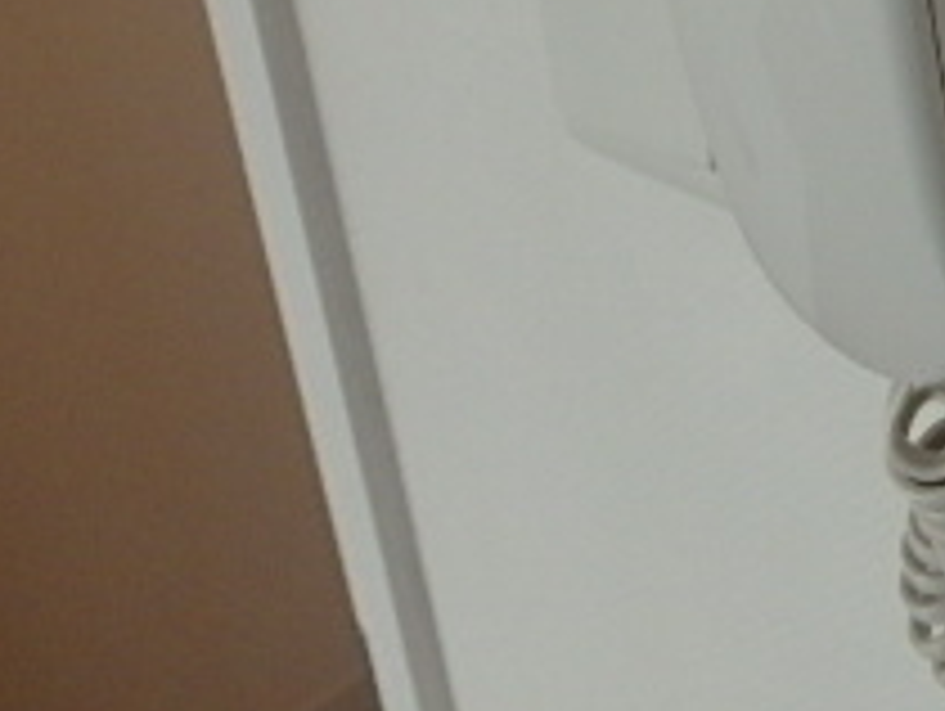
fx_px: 1749
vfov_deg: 20.6
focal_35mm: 64
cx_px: 1408
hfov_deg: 24.0
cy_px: -252
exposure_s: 1/60
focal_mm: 3.7
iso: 200
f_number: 3.5
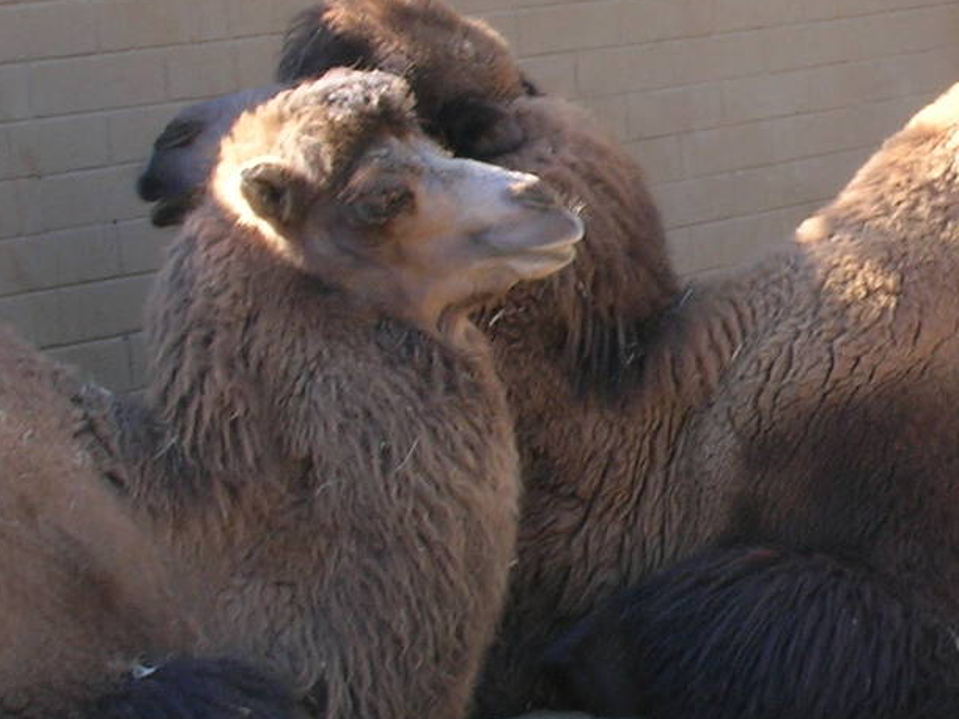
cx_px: 1198
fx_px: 4791
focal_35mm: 173
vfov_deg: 8.6
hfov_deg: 11.2
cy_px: 204
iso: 50
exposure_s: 1/27.1
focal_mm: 11
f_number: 6.4
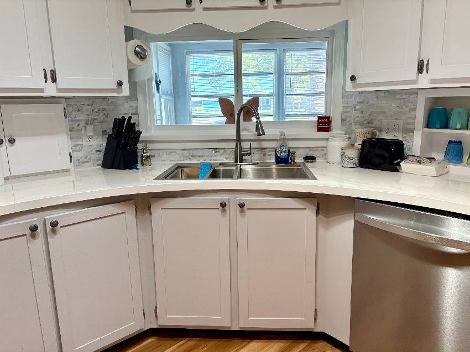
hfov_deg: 67.3
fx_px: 353
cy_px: 176
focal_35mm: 26
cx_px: 235
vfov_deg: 53.0
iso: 125
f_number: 1.6
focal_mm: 5.96
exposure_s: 1/164
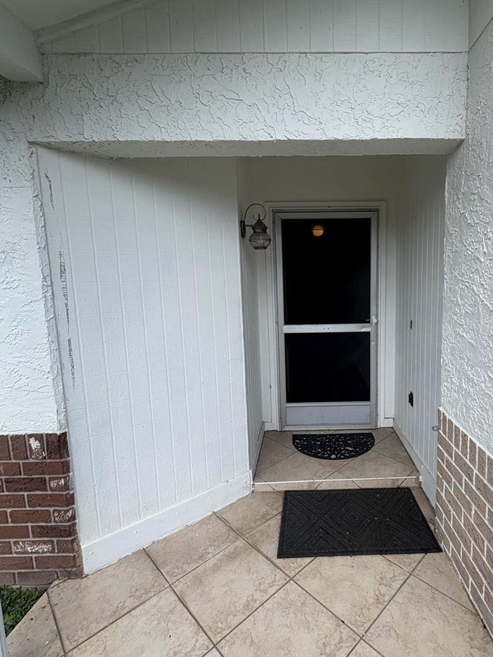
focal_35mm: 18
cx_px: 314
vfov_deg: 87.7
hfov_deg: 70.2
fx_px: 342
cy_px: 323
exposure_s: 1/921
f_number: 2.2
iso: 40
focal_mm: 2.22
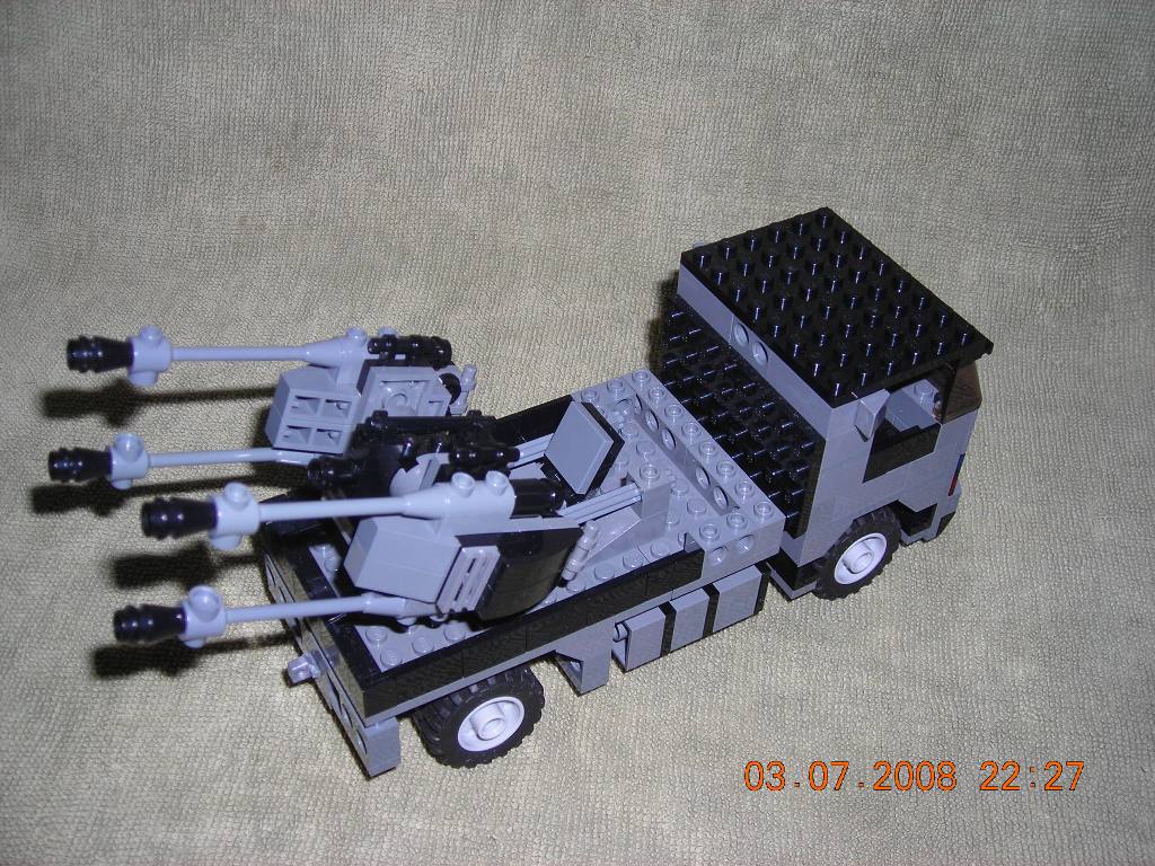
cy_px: 433
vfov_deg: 35.1
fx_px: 1368
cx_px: 578
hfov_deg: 45.8
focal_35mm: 41
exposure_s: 1/60.1
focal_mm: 6.8
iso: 50
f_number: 3.3
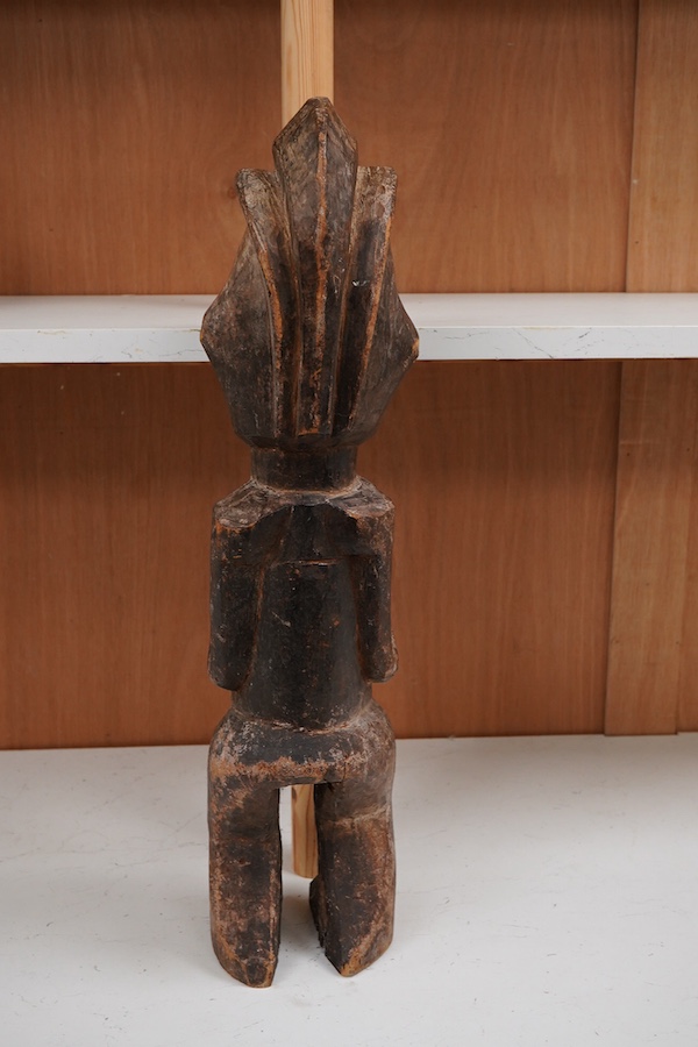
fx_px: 1309
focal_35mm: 45
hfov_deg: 29.9
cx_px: 349
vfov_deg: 43.6
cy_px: 524
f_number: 9
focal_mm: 30
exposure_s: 1/125
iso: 1250
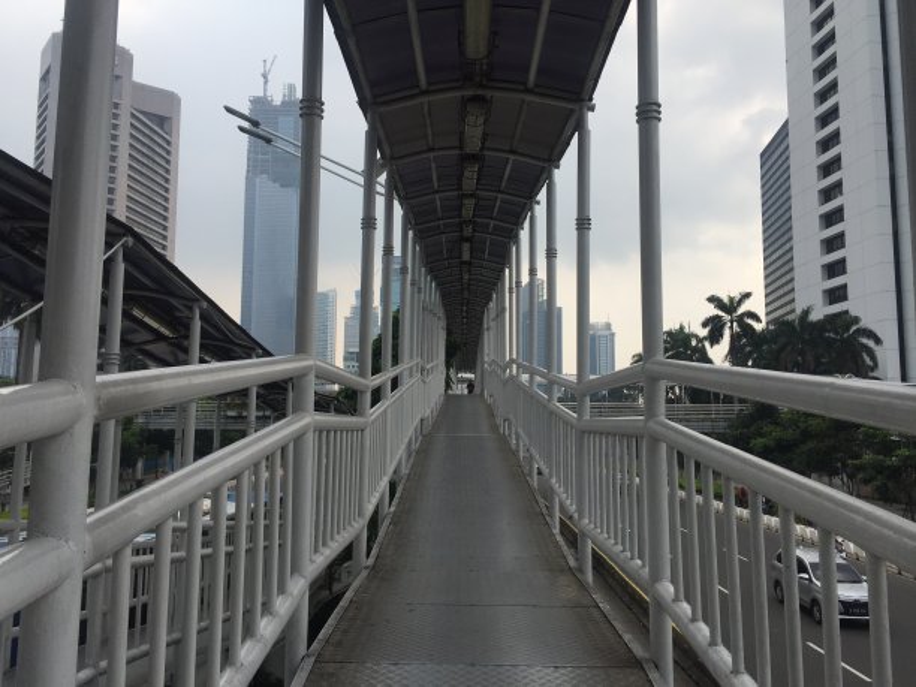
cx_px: 458
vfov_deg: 48.2
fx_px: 767
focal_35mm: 29
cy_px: 344
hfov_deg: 61.7
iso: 32
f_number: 2.2
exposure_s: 1/1799
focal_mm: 4.15
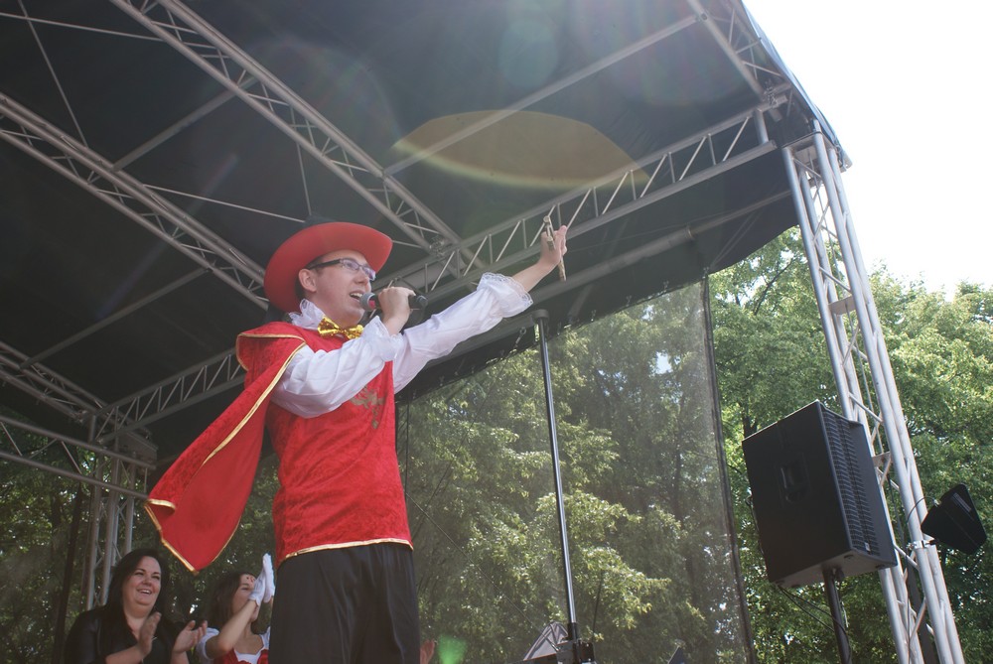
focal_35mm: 42
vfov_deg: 32.0
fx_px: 1160
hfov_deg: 46.4
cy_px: 332
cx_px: 496
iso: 100
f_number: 8
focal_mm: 28
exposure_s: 1/125
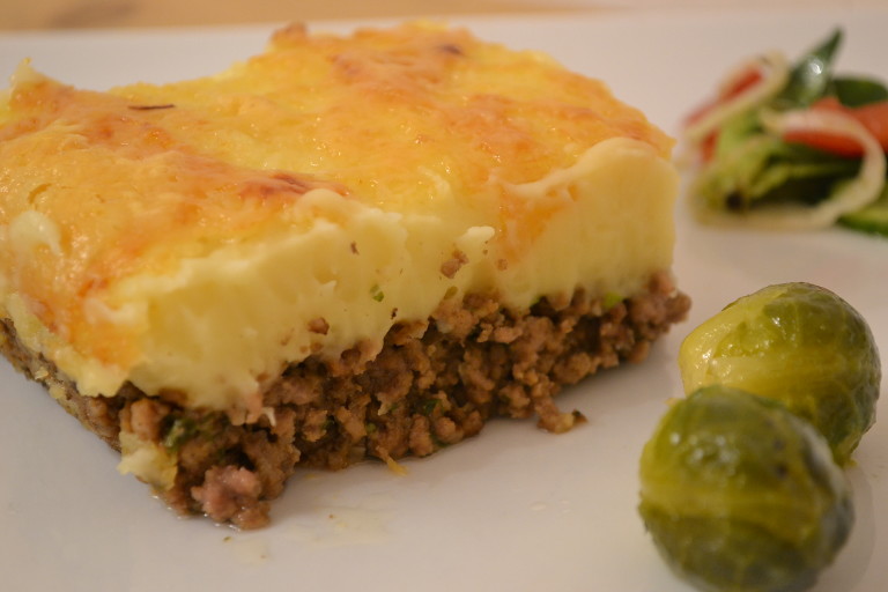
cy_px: 296
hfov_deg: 24.6
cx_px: 444
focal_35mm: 82
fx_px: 2035
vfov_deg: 16.6
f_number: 5.6
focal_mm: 55
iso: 1600
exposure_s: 1/10
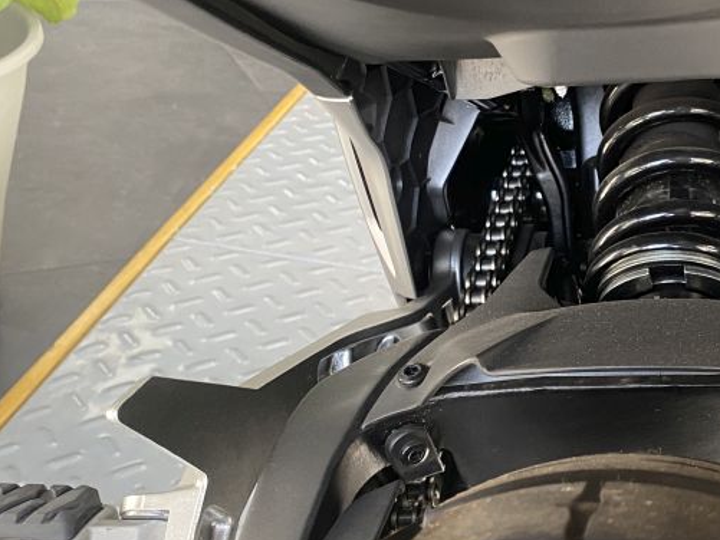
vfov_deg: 26.5
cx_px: 598
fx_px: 1144
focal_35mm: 55
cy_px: 200
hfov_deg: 33.7
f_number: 1.8
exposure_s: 1/87
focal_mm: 4.25
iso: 125
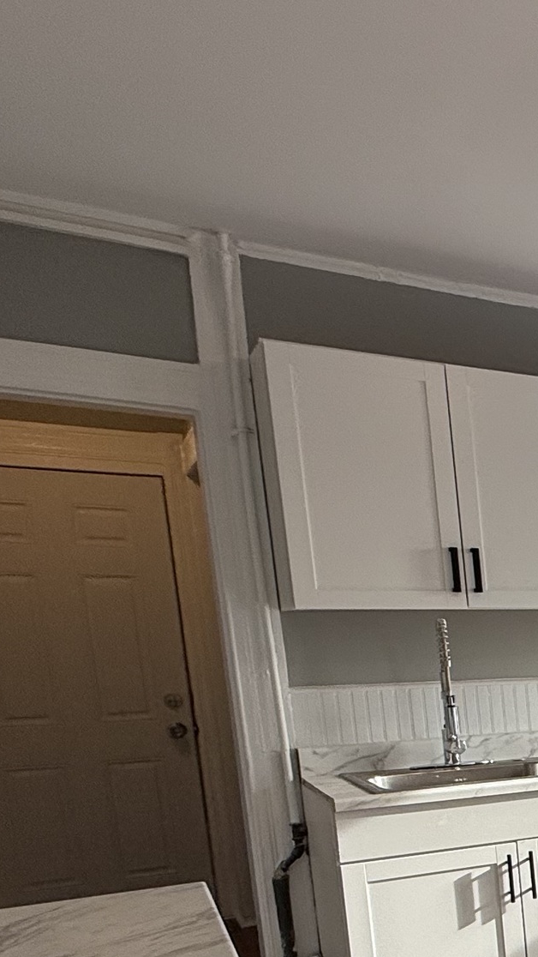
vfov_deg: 45.7
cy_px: 774
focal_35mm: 42
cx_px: 1089
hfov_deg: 18.3
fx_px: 1065
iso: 64
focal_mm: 2.22
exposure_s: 1/165
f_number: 2.2
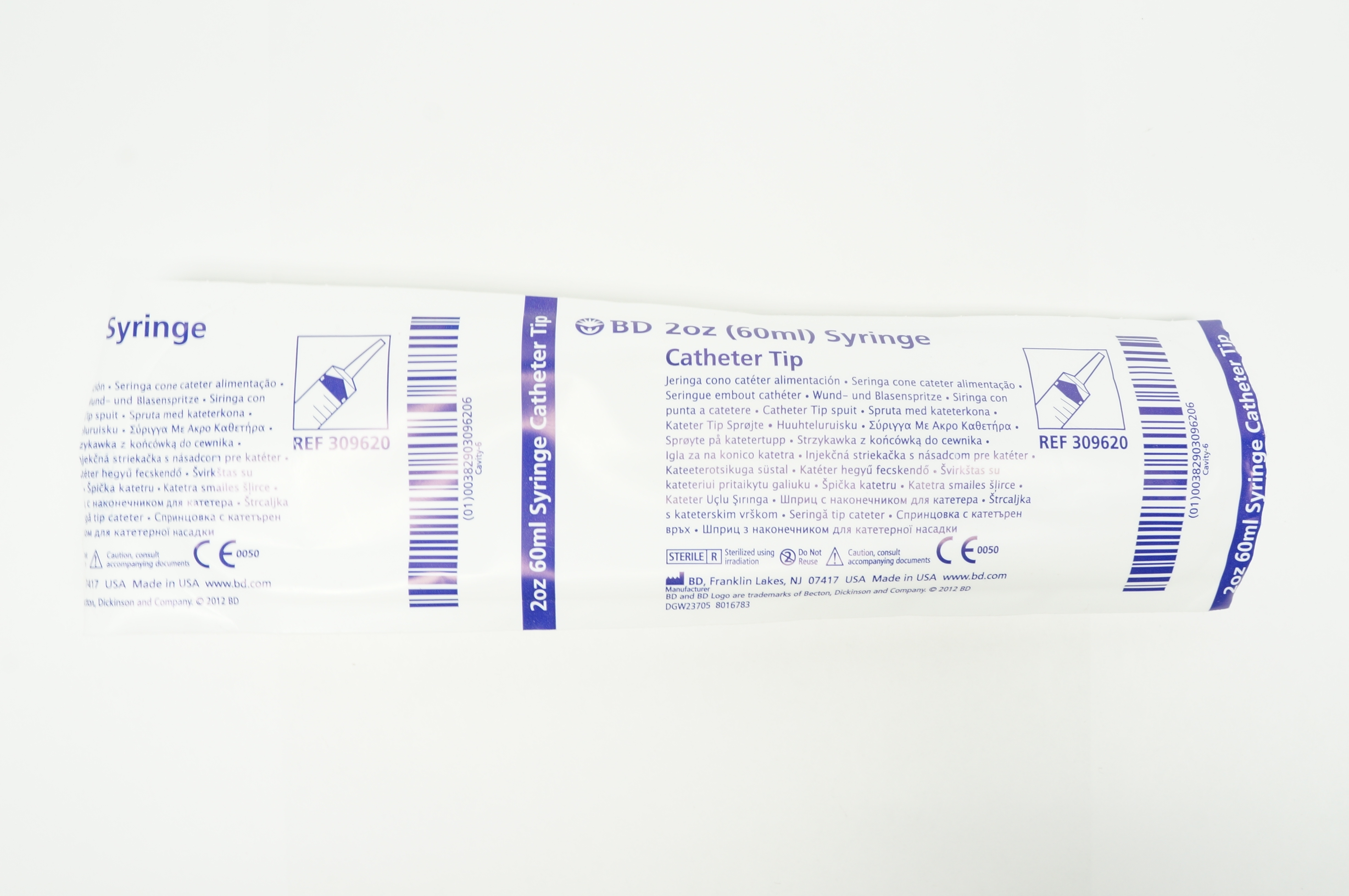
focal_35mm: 30
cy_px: 448
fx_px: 1123
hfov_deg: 62.0
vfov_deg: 43.5
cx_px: 674
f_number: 11
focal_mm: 20
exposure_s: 1/13
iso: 400
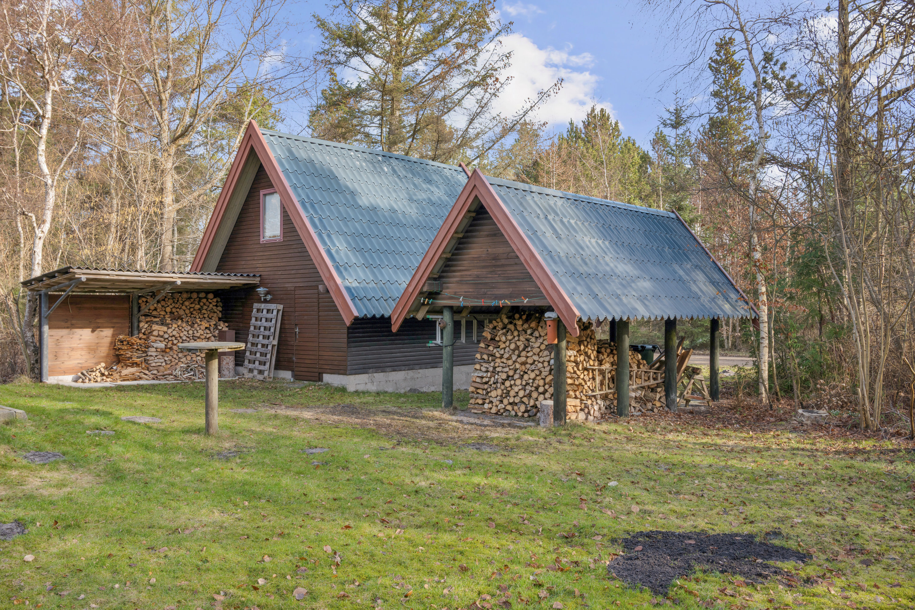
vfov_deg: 41.7
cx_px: 458
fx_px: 801
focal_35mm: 32
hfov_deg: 59.5
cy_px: 305
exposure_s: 1/60
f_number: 8
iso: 250
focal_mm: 31.5
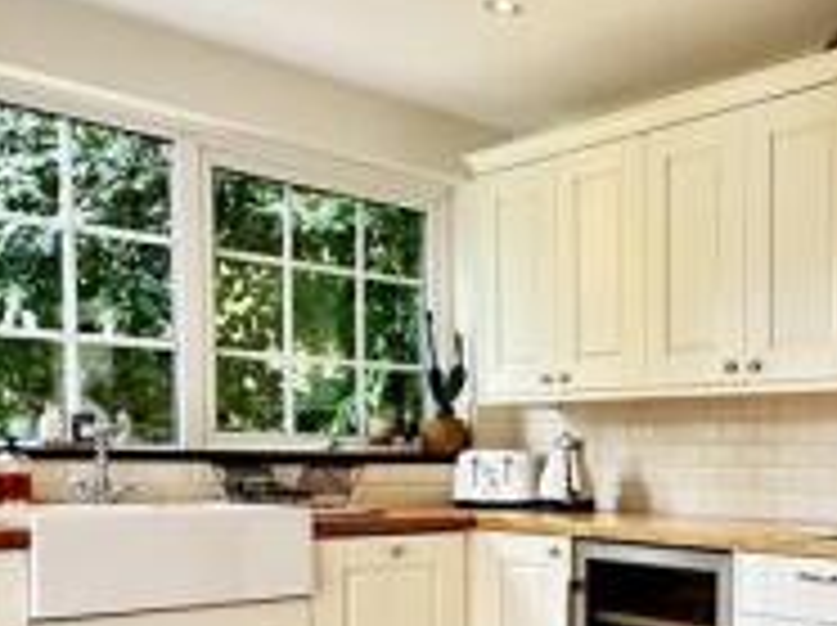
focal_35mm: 44
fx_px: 1063
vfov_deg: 31.7
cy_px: 520
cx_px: 853
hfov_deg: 37.9
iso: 250
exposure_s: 1/100
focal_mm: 2.22
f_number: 2.2
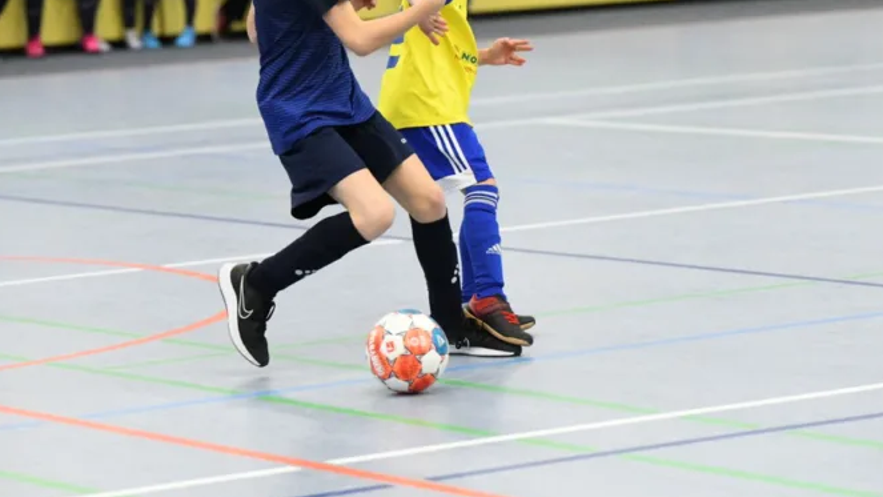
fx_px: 4542
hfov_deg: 11.1
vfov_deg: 6.3
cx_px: 477
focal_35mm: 194
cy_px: 183
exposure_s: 1/2500
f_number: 2.8
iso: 20000
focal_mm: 120
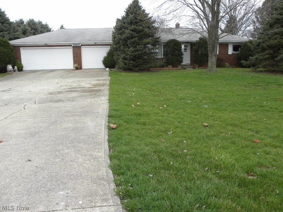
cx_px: 142
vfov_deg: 48.2
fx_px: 237
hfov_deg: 61.7
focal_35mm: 29
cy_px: 106
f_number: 3.5
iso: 64
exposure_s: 1/78.5
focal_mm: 5.2
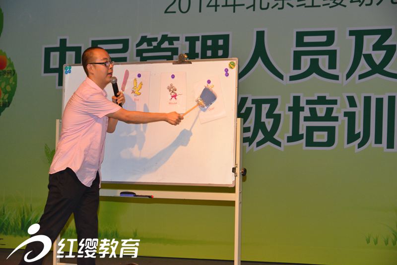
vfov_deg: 13.7
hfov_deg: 20.4
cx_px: 198
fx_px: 1103
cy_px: 132
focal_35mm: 100
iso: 3200
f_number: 7.1
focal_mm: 100
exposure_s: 1/100
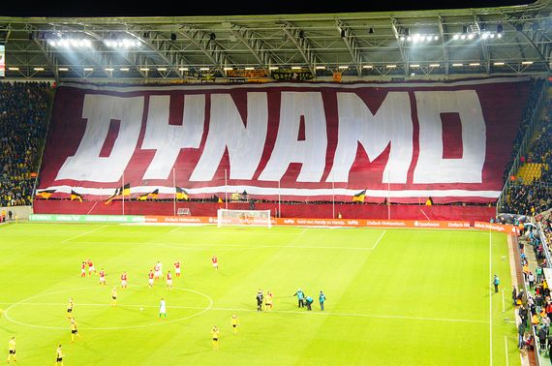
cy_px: 183
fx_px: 1033
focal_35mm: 68
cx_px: 276
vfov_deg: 20.1
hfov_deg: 29.9
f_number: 5
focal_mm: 45
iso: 1000
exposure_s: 1/80
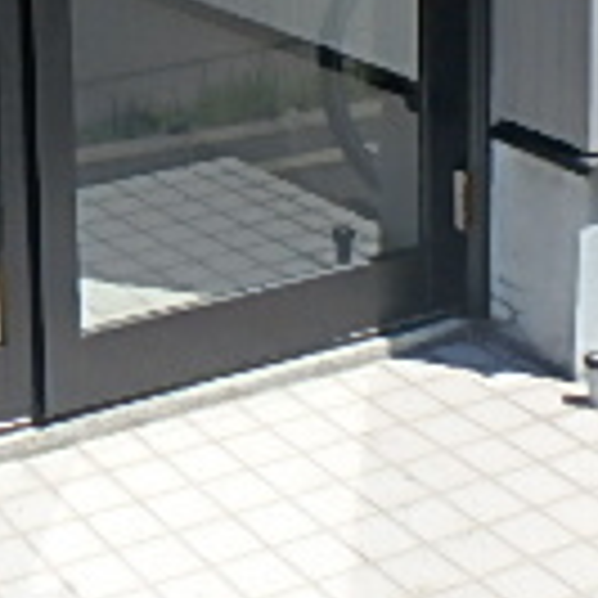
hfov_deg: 18.6
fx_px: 1739
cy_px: -153
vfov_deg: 18.3
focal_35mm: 89
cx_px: -85
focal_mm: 3.7
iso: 125
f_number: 3.5
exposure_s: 1/1000
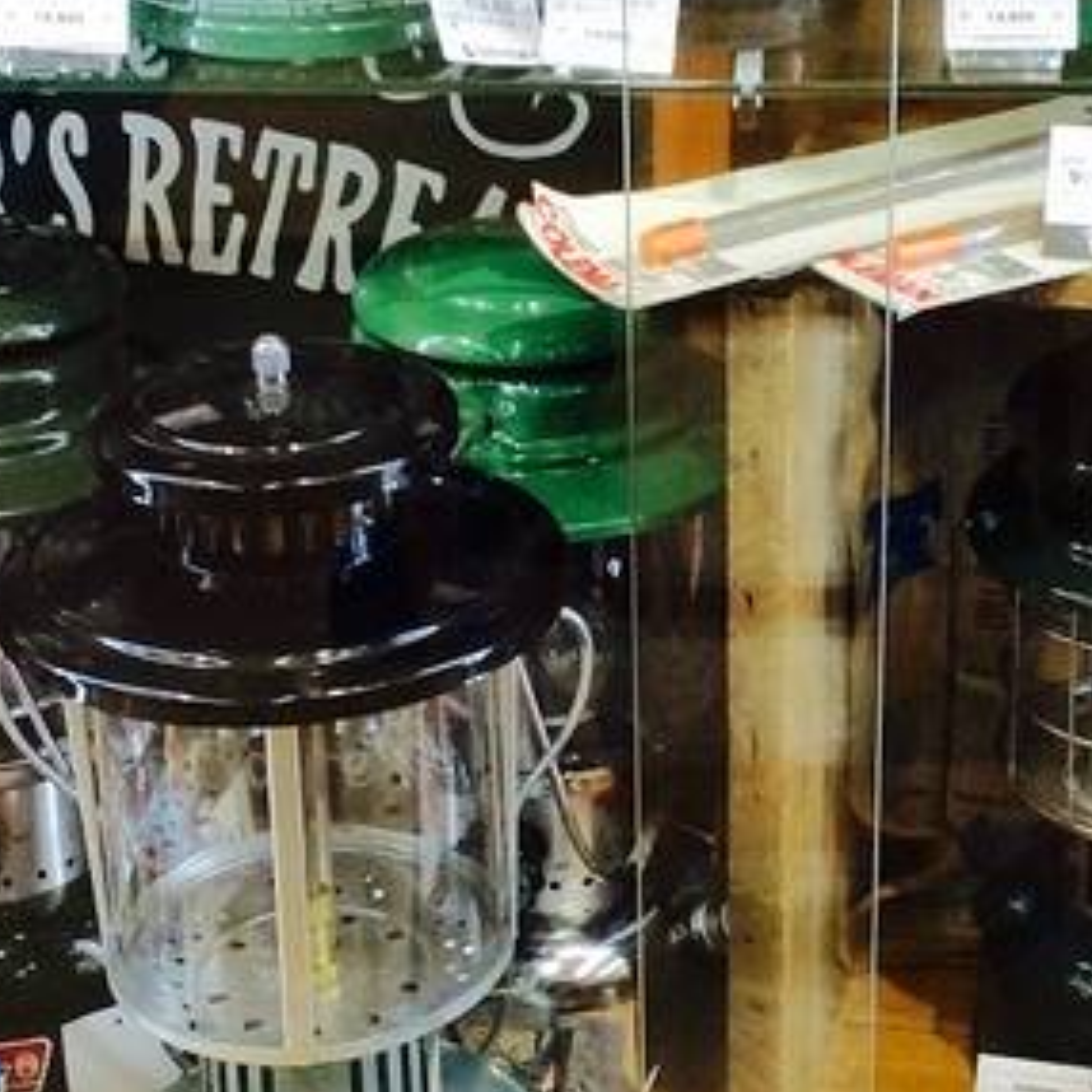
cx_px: 741
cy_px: 393
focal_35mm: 89
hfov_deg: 19.4
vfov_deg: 19.5
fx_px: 3176
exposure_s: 1/40
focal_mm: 3.3
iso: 40
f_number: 2.4
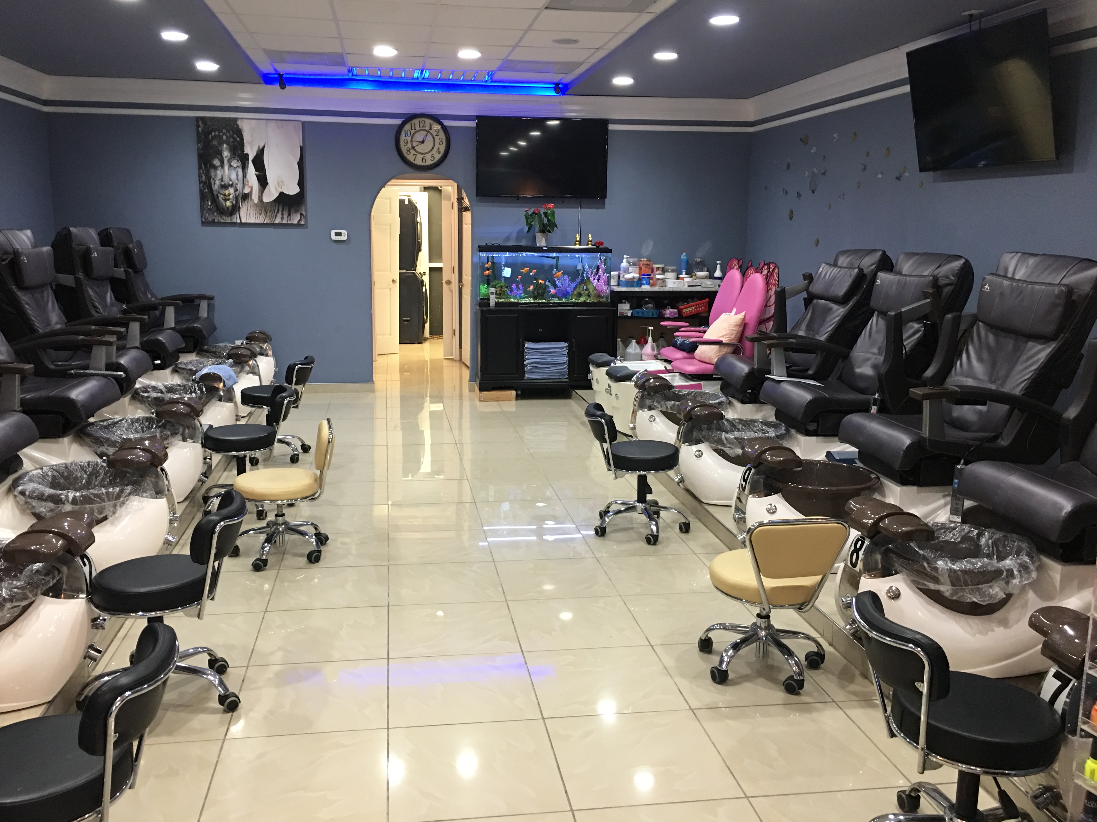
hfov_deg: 60.0
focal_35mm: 30
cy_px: 399
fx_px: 951
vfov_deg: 46.8
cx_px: 530
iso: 80
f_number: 2.2
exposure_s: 1/15
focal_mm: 4.15
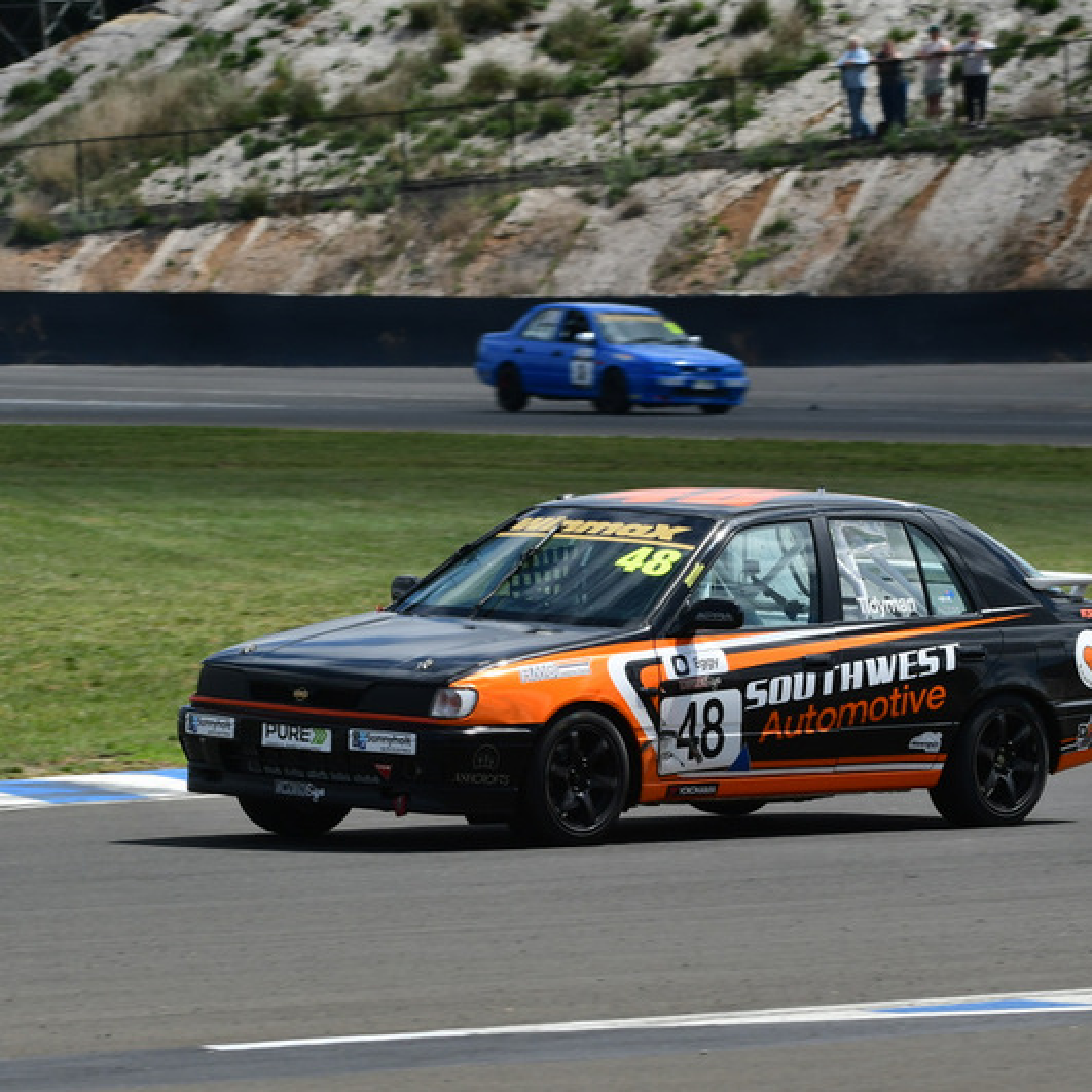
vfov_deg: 4.6
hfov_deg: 4.6
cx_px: 576
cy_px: 547
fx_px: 13705
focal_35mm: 384
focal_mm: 200
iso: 250
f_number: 10
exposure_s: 1/640
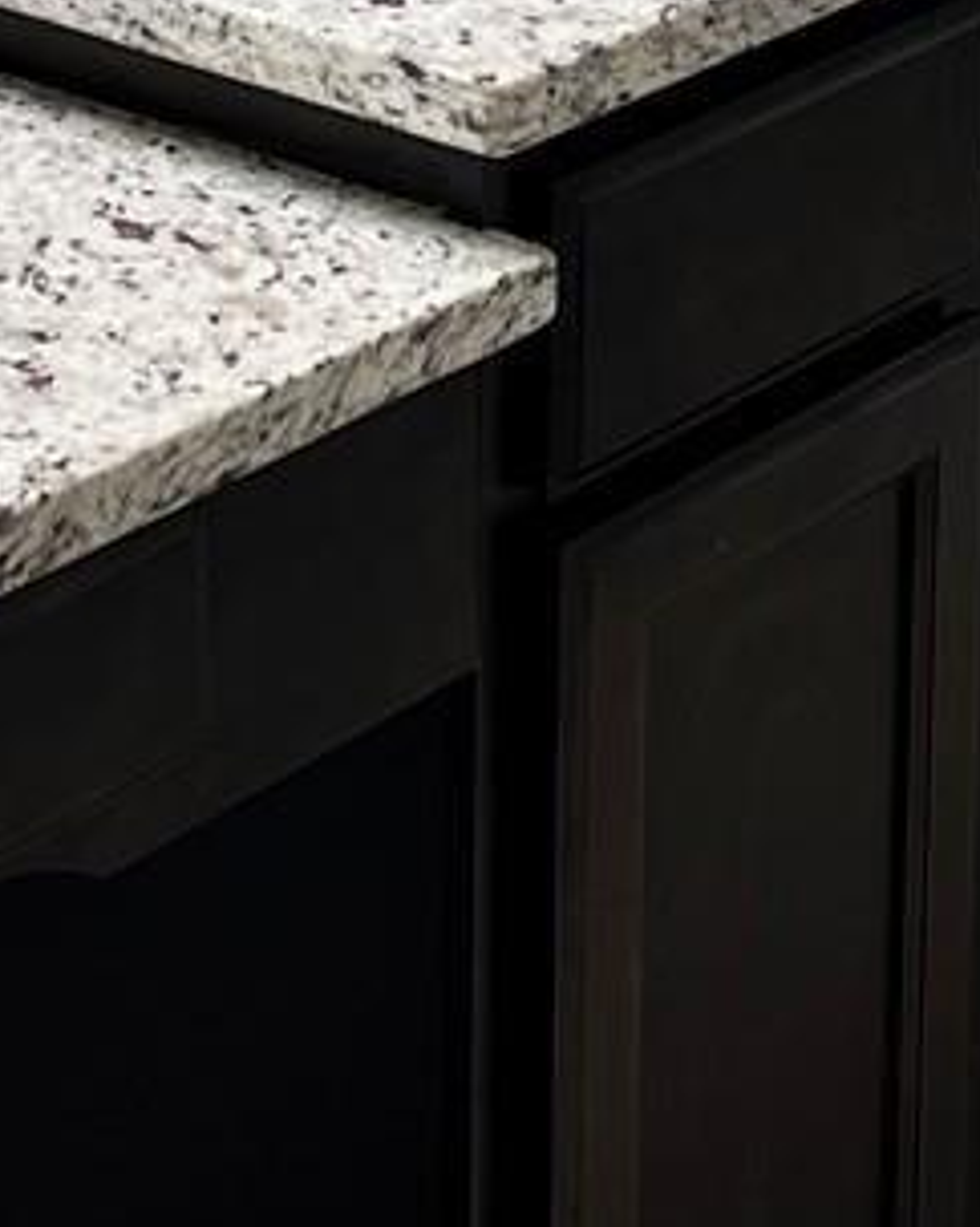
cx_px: 417
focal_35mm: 134
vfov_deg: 13.7
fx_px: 4863
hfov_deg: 11.5
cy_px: -510
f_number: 1.5
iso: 64
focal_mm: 5.7
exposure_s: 1/120
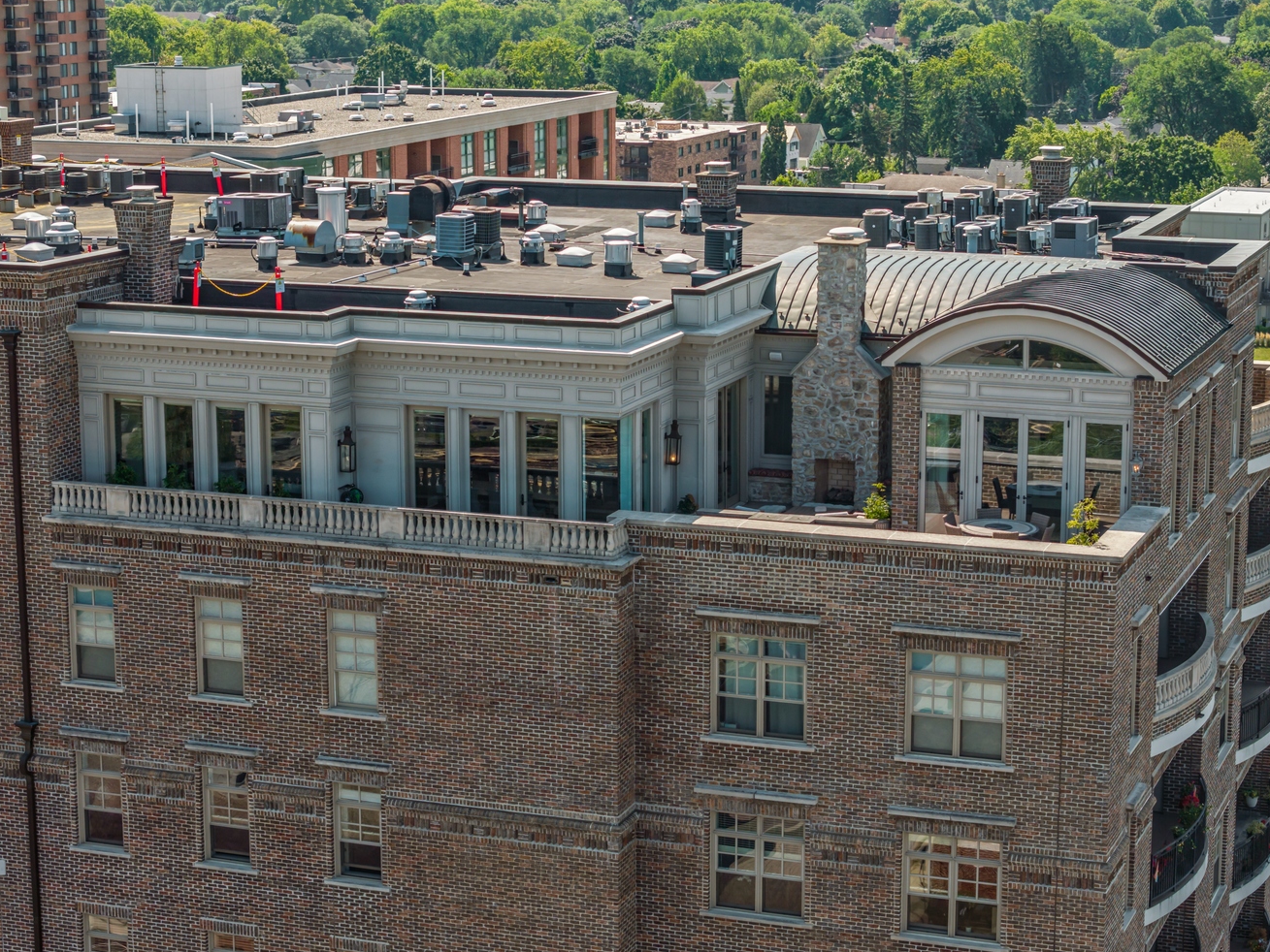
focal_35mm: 77
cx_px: 664
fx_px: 2825
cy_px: 468
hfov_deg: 25.3
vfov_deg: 19.1
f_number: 2.8
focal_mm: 19.35
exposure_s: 1/640
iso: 100
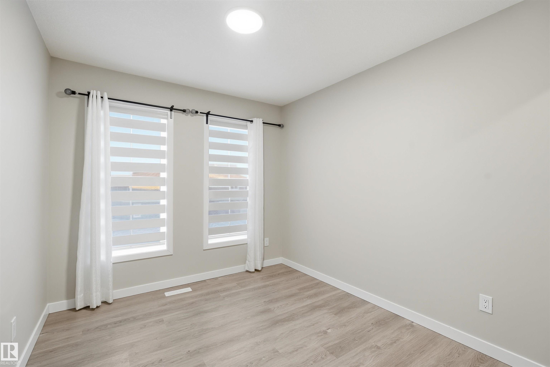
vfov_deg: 73.8
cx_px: 275
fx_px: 244
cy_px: 184
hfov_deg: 96.7
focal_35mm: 16
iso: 400
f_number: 7.1
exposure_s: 1/100
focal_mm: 16
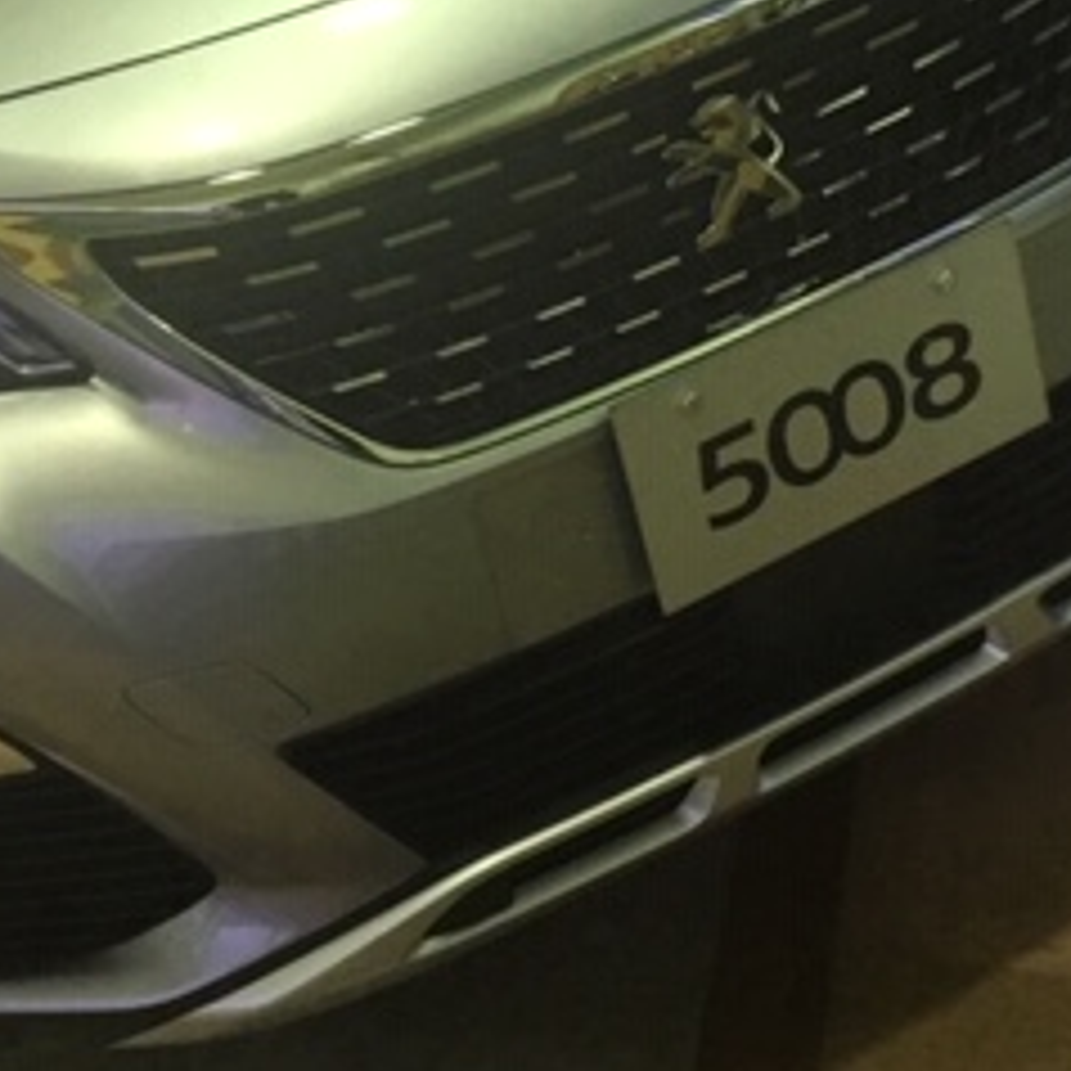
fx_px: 2415
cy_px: 117
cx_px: 454
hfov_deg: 25.0
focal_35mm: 69
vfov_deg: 24.3
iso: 200
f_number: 2.2
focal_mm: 4.15
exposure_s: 1/30
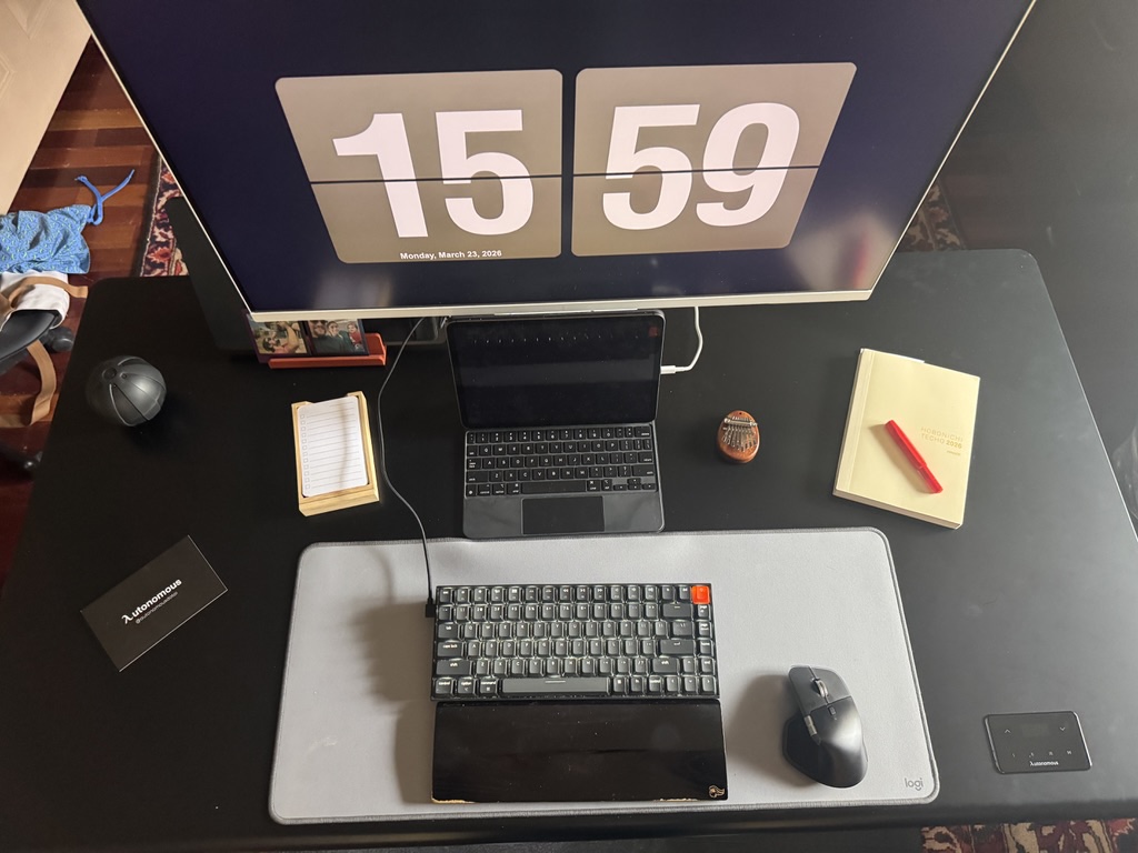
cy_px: 426
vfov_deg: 56.8
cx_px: 569
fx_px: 789
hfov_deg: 71.6
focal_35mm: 24
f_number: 1.78
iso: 800
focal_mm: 6.76
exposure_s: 1/60
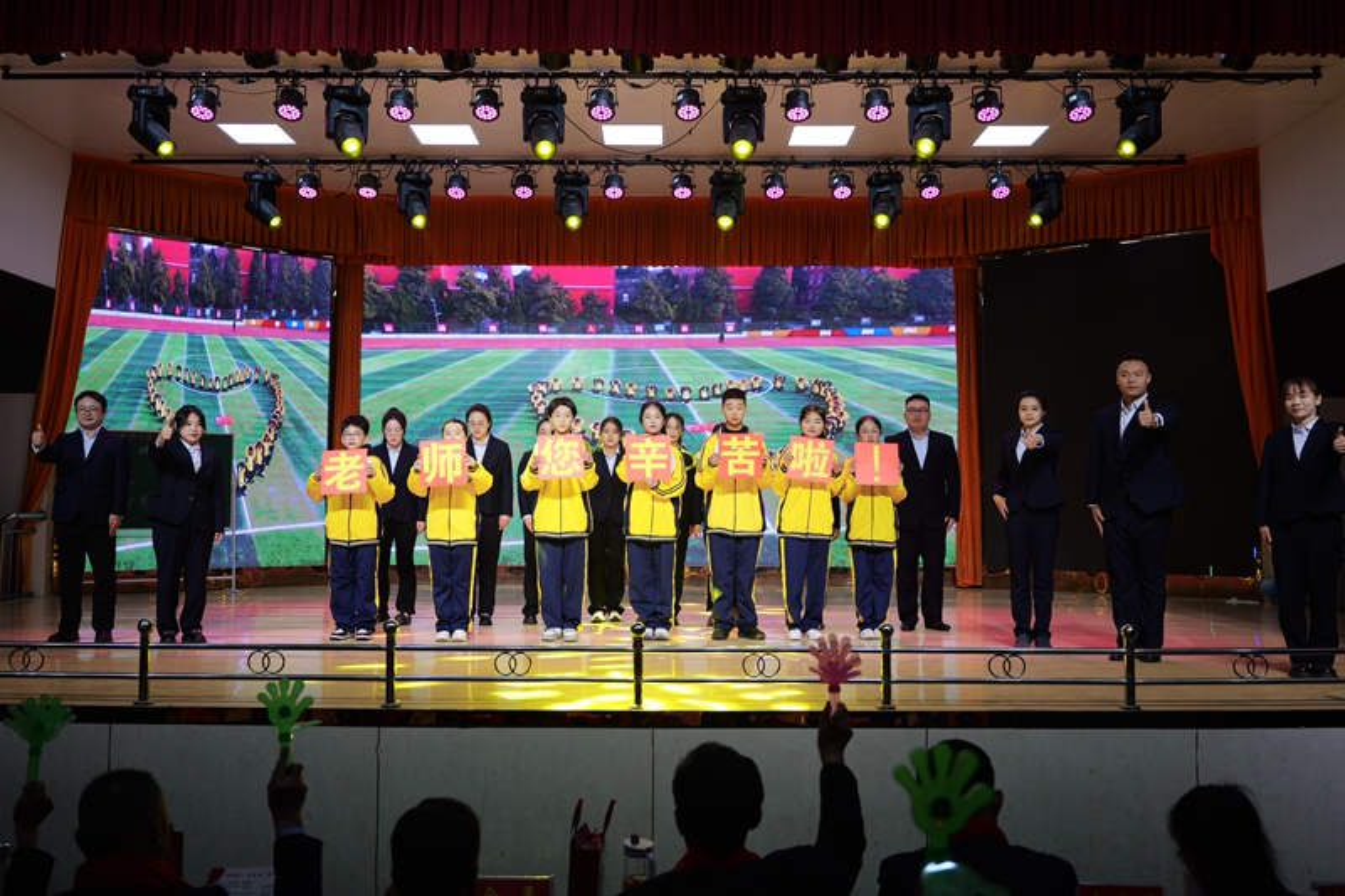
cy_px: 448
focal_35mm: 31
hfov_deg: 60.3
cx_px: 672
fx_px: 1158
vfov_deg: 42.3
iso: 250
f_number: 2.8
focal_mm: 31
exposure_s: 1/200
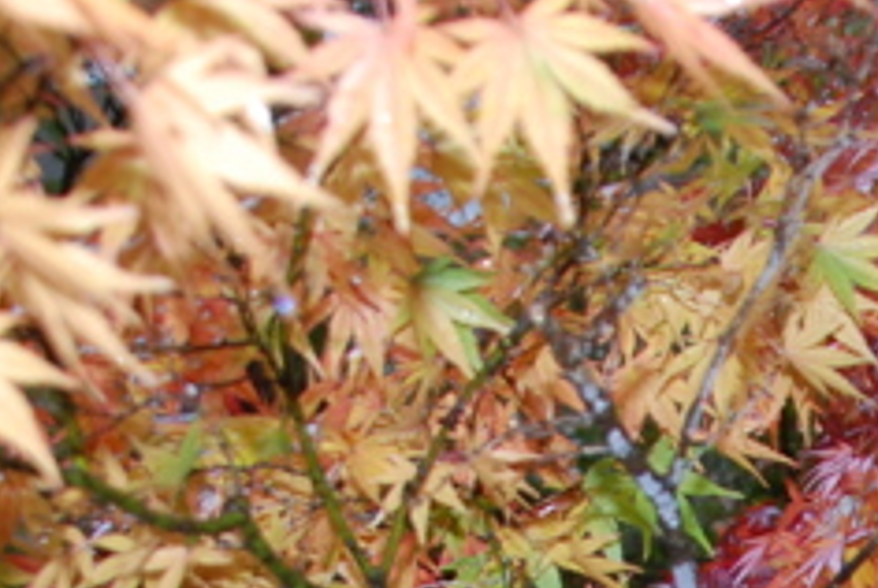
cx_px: 1276
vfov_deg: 10.0
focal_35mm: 130
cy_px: 1040
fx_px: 3174
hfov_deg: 14.8
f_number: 3.5
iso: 200
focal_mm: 20
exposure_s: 1/60
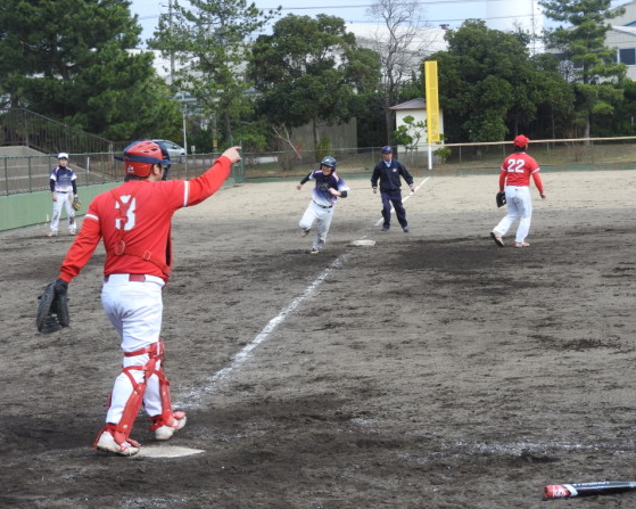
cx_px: 329
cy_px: 255
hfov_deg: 21.5
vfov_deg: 17.3
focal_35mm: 89
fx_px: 1675
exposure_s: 1/320
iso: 100
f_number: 4.5
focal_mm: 15.2
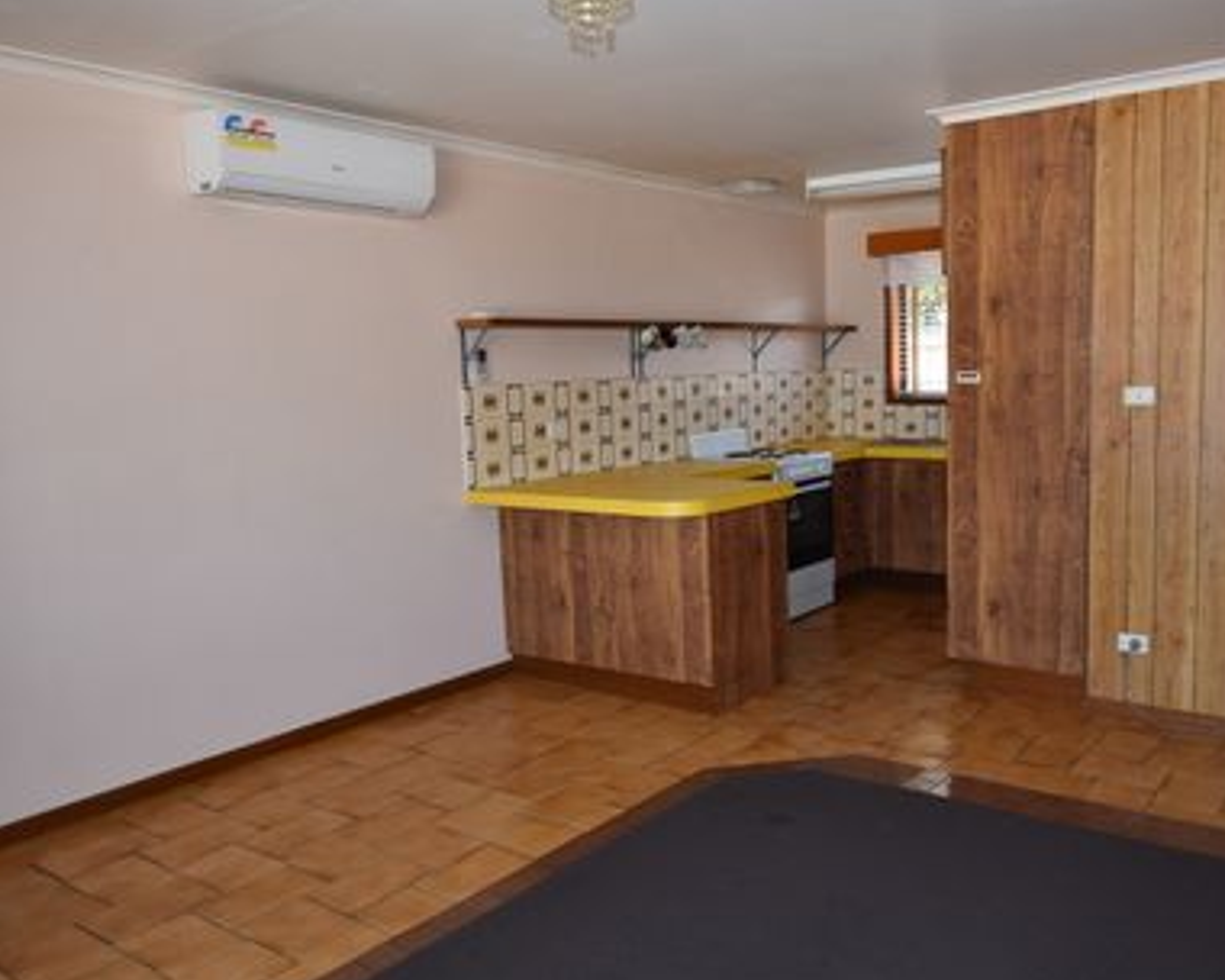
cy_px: 492
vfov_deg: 49.1
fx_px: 1072
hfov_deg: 58.8
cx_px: 754
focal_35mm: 30
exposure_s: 1/60
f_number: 3.5
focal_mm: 17
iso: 400
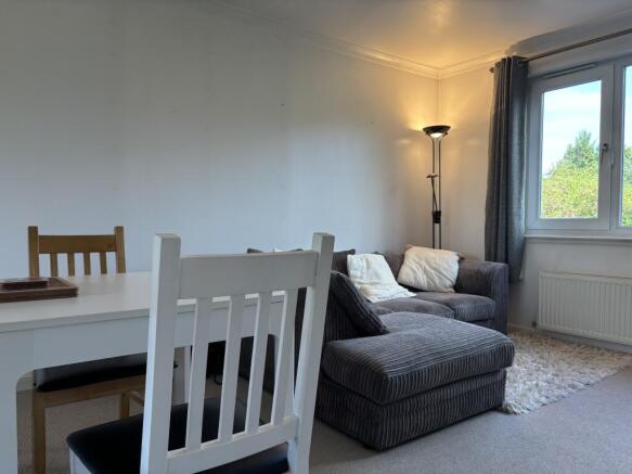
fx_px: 475
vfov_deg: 53.0
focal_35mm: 26
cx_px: 316
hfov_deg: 67.3
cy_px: 237
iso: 40
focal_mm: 5.96
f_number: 1.6
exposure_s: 1/100
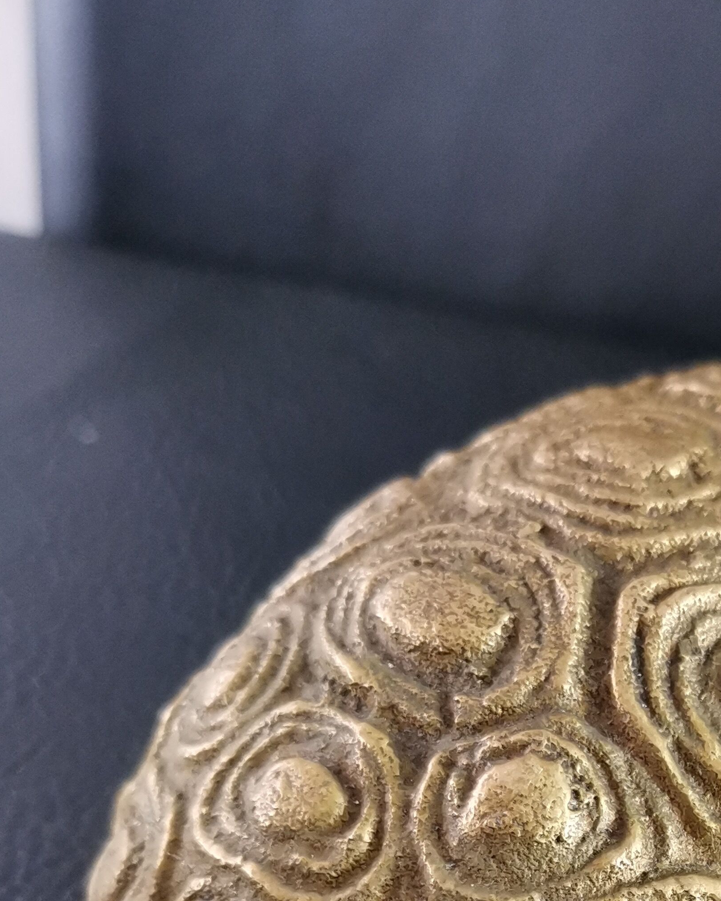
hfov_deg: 24.6
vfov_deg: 29.6
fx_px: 1600
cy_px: 880
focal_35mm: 60
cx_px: 654
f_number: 2.4
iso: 640
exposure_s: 1/33.3
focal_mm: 4.75
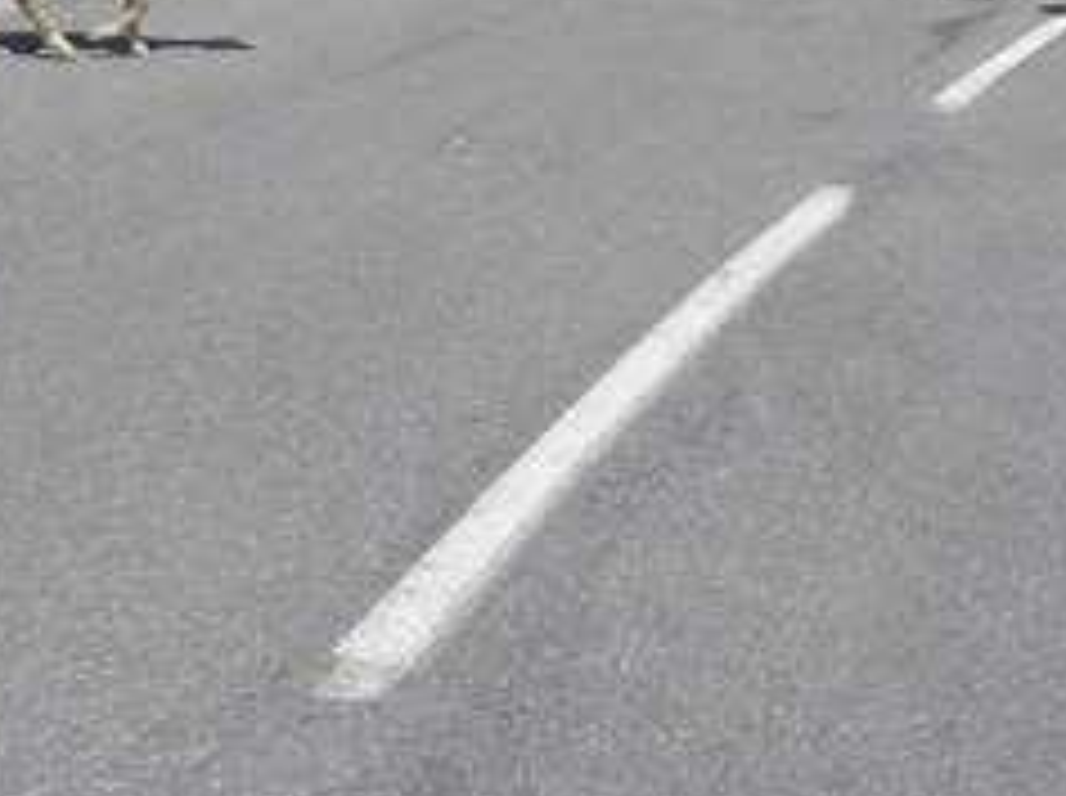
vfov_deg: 20.3
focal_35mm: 71
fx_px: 2183
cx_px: 706
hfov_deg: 27.3
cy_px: 112
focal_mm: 4
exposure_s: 1/400
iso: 80
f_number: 5.4
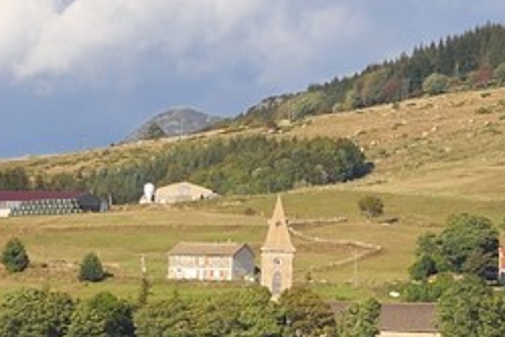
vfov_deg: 2.9
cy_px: 365
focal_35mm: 482
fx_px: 6761
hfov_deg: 4.2
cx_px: -931
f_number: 11
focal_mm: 75
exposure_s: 1/400
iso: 200
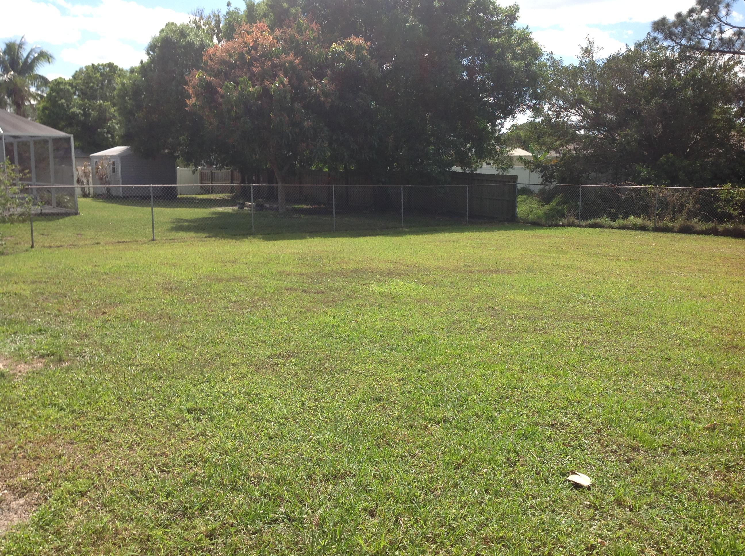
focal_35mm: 35
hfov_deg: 52.7
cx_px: 372
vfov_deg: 40.6
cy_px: 278
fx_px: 752
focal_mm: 4.28
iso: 50
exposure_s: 1/1259
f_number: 2.4
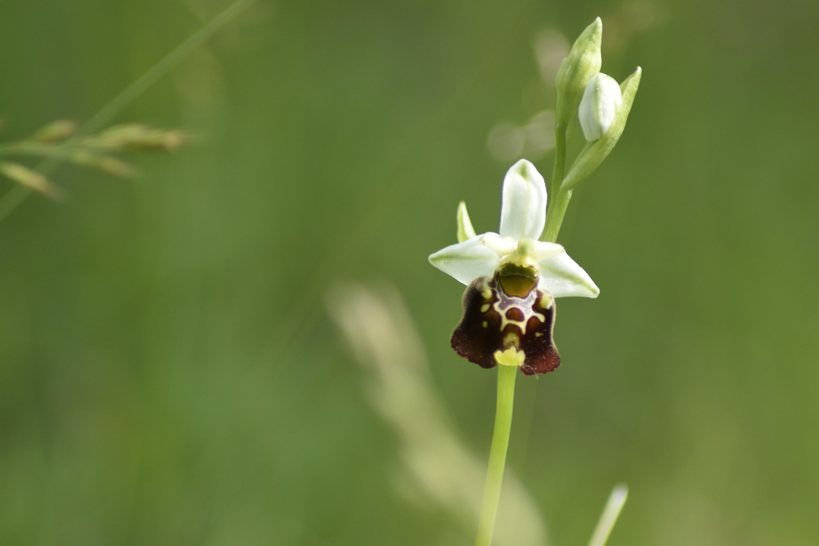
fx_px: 10237
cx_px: 410
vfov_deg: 3.1
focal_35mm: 450
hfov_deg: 4.6
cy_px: 273
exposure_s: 1/640
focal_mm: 300
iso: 400
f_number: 8
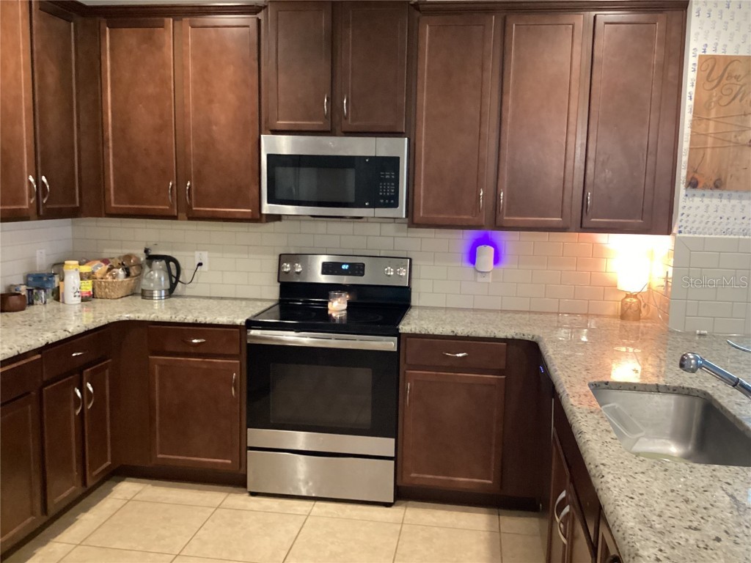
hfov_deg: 58.4
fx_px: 673
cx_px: 376
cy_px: 282
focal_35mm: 31
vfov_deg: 45.4
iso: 400
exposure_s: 1/30
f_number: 2.4
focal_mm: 3.3
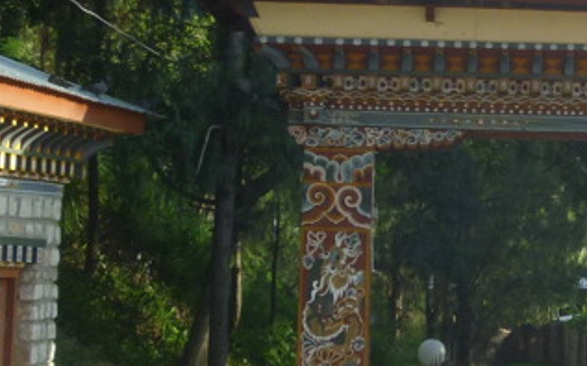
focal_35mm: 120
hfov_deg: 16.3
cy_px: 55
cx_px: 794
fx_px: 1919
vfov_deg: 10.9
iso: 100
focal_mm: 6.3
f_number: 3.5
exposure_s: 1/200
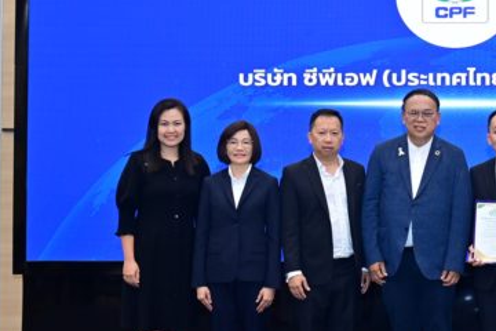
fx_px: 1199
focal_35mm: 87
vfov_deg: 15.7
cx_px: 446
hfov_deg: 22.8
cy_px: 161
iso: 1250
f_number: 5.6
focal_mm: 45
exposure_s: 1/50
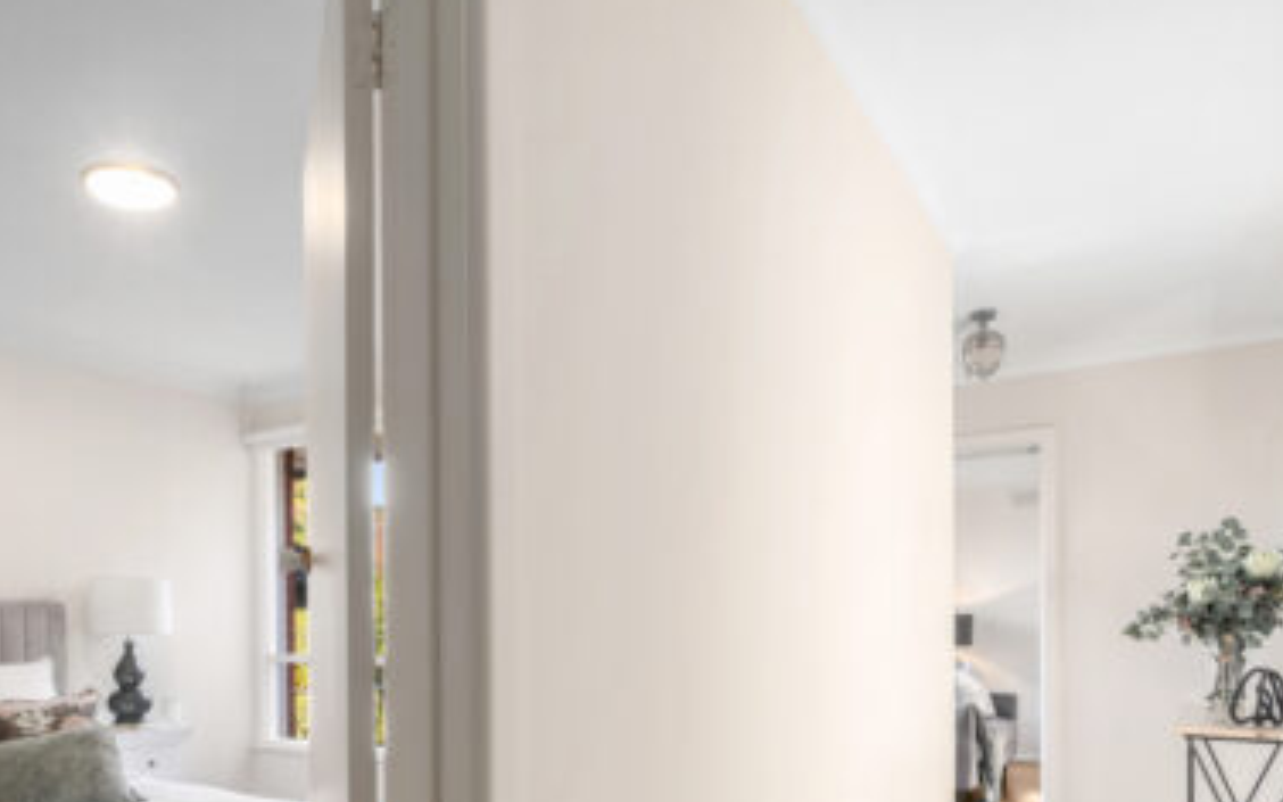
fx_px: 909
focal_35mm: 26
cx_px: 467
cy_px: 635
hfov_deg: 69.1
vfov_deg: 45.3
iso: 100
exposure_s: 1/2
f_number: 8
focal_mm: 16
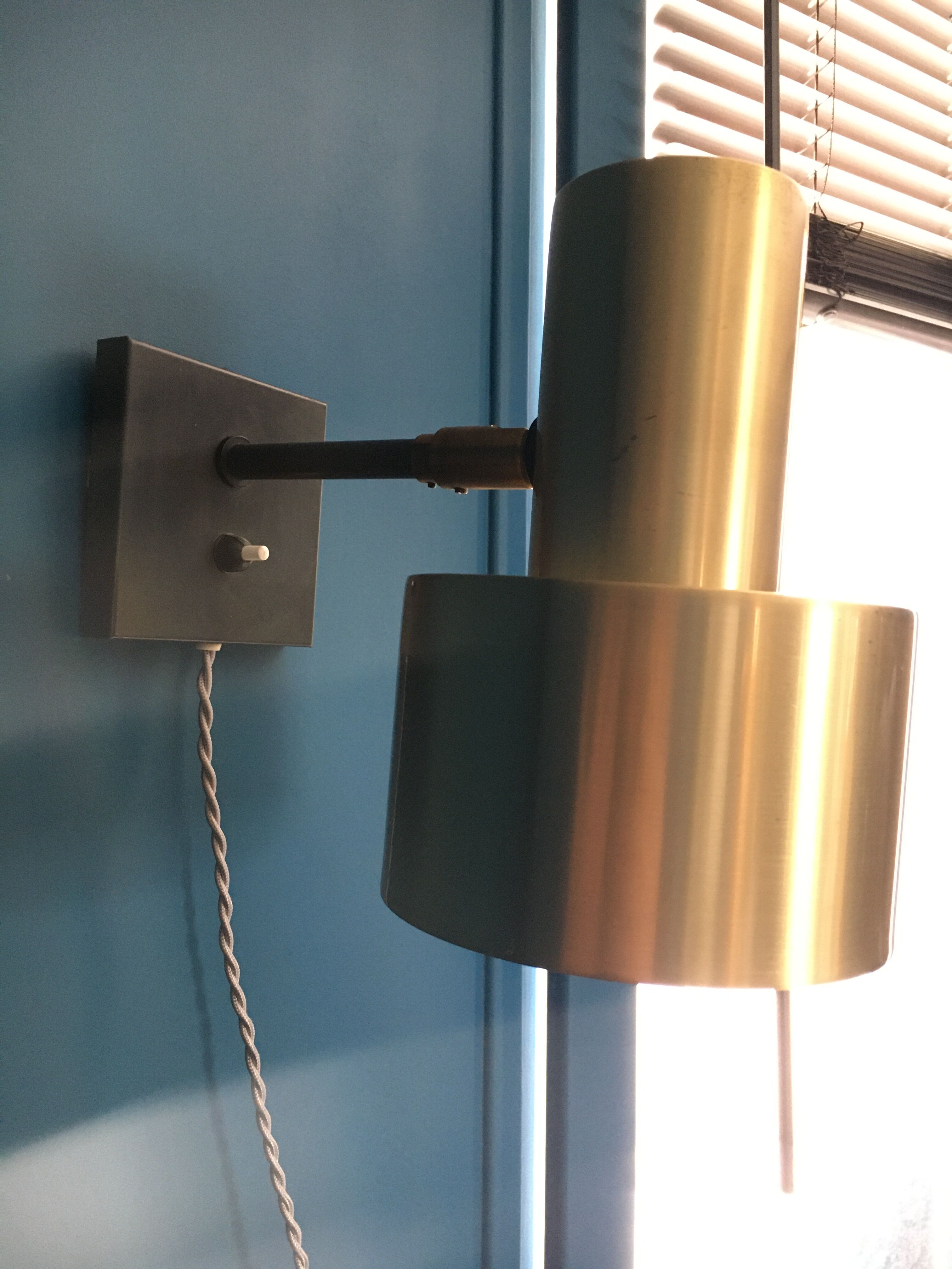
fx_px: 1063
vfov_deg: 61.7
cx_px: 476
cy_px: 634
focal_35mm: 29
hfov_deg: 48.2
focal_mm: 4.15
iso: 200
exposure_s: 1/17
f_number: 2.2
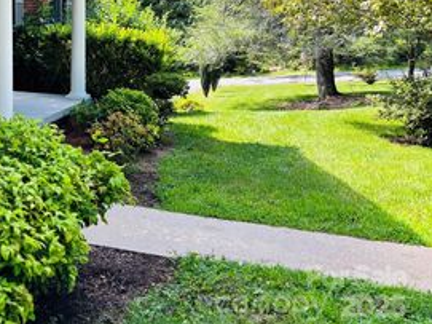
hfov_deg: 36.9
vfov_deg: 29.2
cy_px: 39
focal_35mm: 48
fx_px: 599
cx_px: 37
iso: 50
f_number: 1.6
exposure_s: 1/397
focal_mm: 5.96
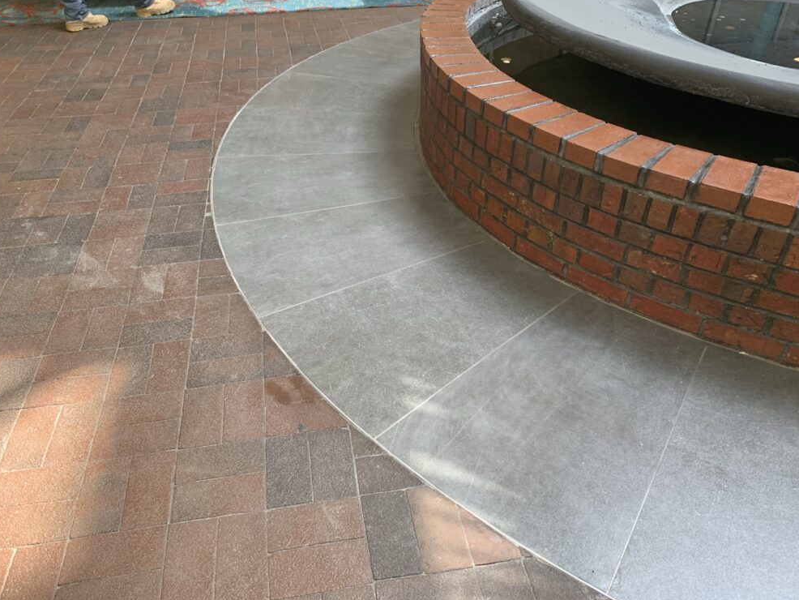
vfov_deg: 51.4
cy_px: 303
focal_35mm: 27
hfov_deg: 65.3
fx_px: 623
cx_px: 391
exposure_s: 1/88
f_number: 1.8
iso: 100
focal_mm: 4.25
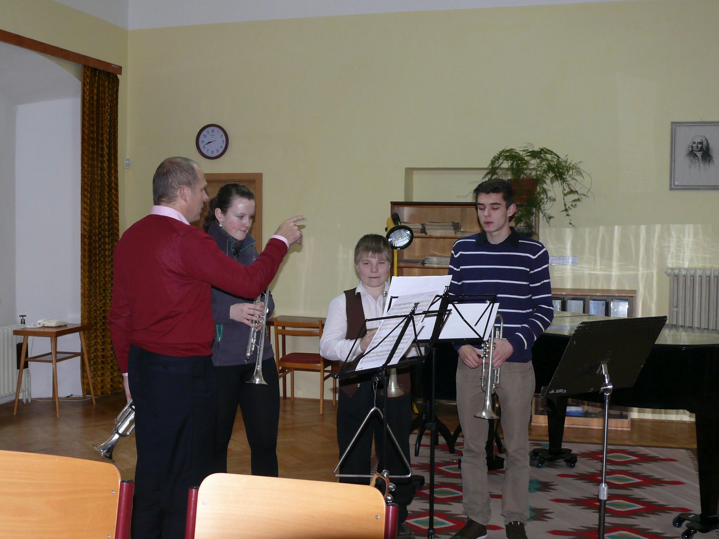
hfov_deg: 41.2
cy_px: 270
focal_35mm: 46
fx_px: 955
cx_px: 360
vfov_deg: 31.5
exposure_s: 1/30
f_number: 2.8
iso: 200
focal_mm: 8.8
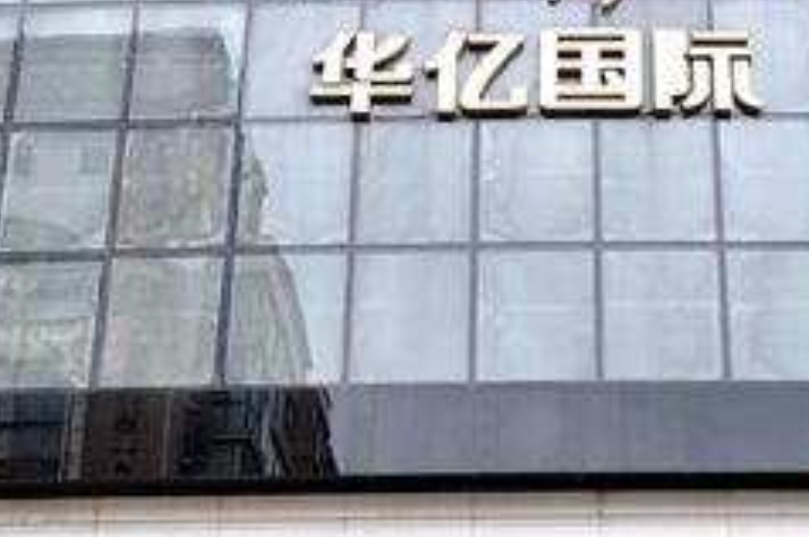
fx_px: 3074
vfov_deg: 9.7
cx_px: 537
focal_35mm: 137
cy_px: 758
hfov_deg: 15.0
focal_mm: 32
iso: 200
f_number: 5.6
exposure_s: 1/125
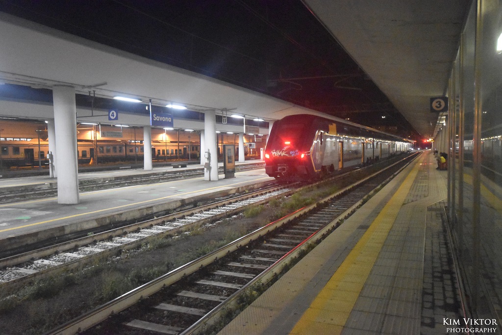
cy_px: 168
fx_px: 418
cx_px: 251
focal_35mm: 30
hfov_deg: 61.9
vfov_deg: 43.6
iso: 12800
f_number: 5.6
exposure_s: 1/30
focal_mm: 20
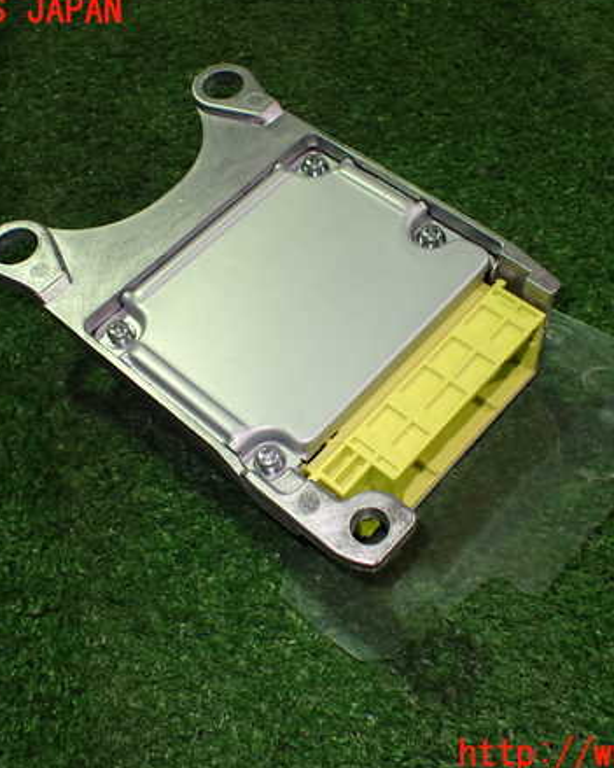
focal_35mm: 40
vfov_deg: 45.8
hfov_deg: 37.3
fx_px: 909
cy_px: 383
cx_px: 329
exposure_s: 1/125
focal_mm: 5.4
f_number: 2.3
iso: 640
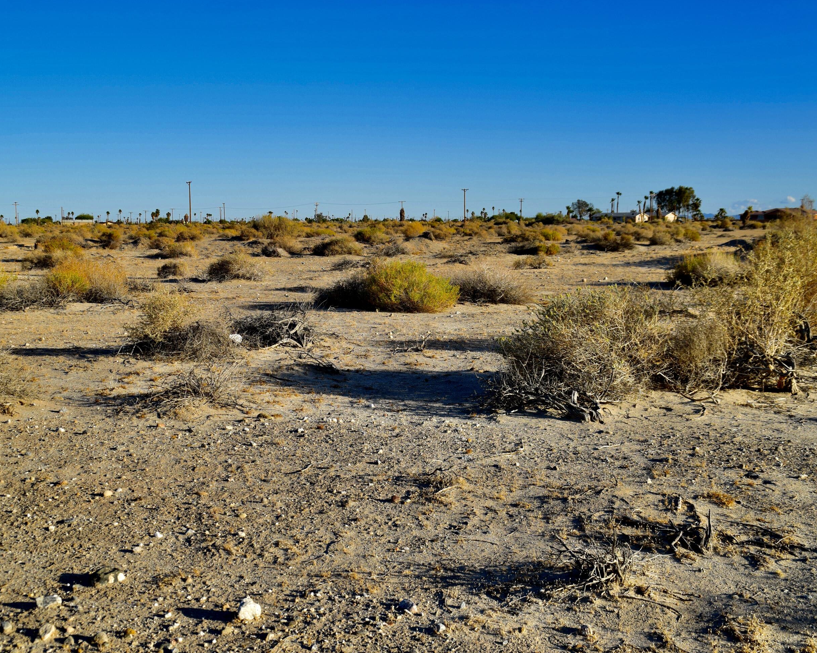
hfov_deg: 42.3
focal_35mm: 44
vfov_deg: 34.5
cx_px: 364
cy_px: 335
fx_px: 1054
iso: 200
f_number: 10
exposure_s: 1/400
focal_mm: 25
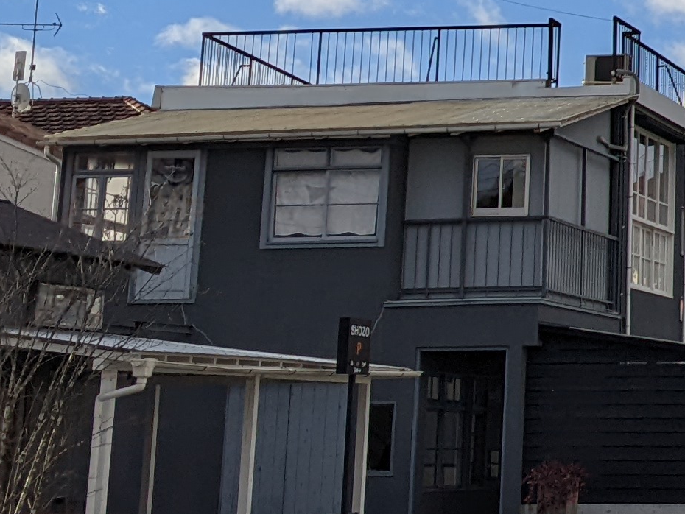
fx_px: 2316
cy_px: -259
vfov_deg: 12.1
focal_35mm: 117
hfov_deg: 16.2
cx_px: 815
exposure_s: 1/5848
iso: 59
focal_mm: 4.38
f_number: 1.73
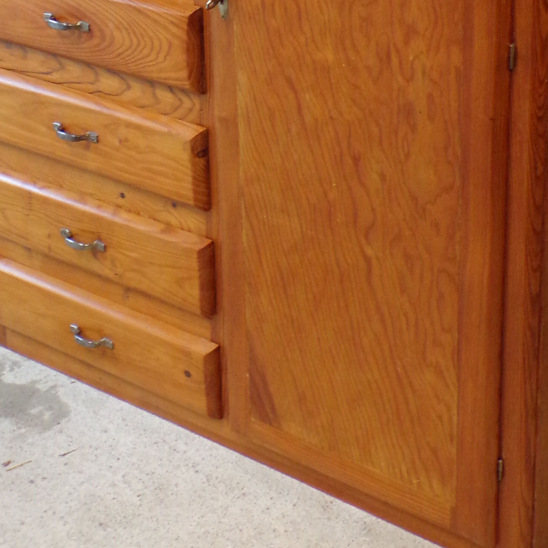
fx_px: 1164
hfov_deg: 26.4
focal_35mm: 65
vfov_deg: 25.1
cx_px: 348
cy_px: -7
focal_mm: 5.8
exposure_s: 1/17
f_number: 3.2
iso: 386
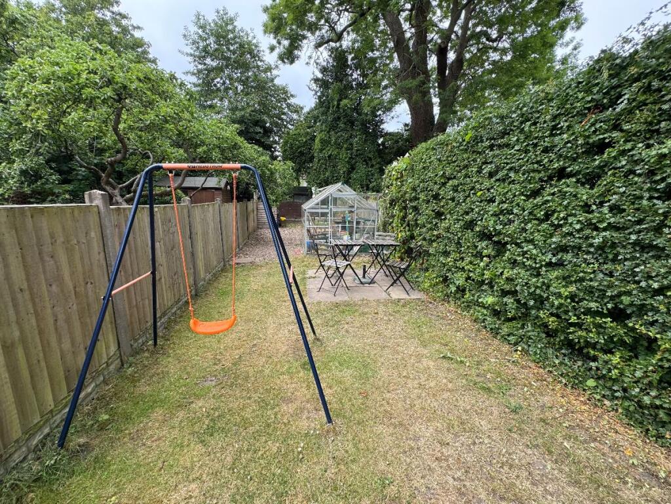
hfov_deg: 102.1
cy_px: 252
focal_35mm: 14
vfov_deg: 85.7
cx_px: 336
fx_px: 271
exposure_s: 1/269
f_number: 2.2
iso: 40
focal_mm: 2.22
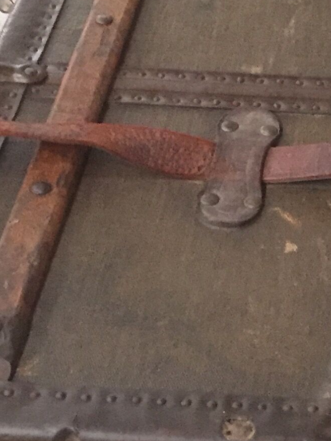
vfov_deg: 17.9
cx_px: 374
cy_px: 419
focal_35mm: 108
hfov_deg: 13.4
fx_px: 1377
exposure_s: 1/17
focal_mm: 4.15
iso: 320
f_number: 2.2
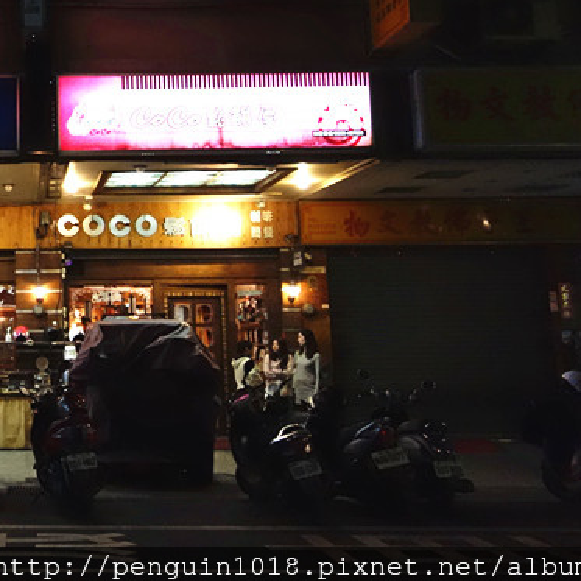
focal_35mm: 51
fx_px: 968
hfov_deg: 30.8
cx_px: -12
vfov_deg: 33.0
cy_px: 174
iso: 2500
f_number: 1.8
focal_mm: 10.4
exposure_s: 1/250
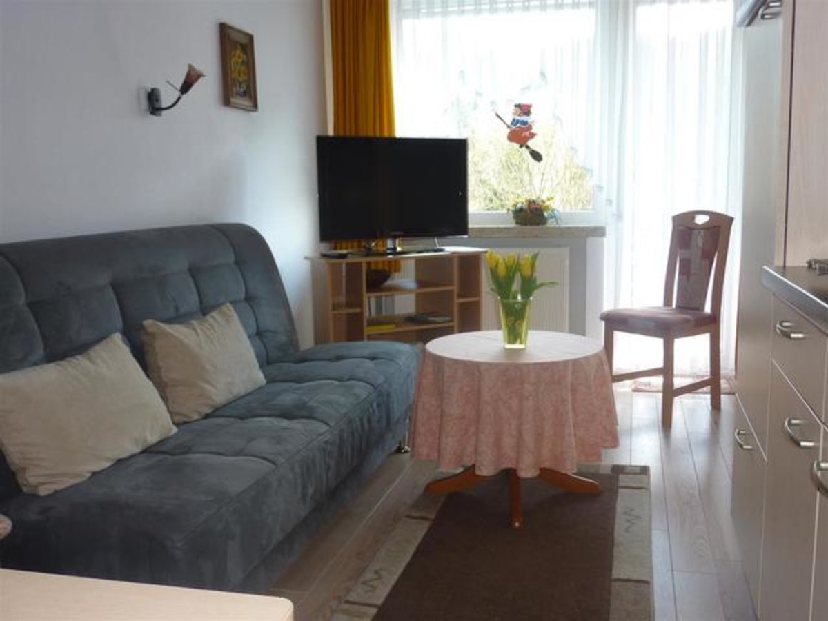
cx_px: 414
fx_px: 837
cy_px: 310
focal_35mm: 35
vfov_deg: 40.7
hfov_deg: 52.6
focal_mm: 5.7
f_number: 3.5
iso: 125
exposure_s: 1/30
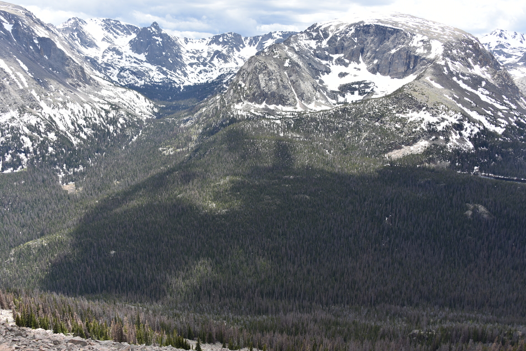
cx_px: 248
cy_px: 169
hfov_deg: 60.2
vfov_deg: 42.3
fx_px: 453
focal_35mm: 31
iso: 100
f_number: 7.1
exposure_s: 1/200
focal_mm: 28
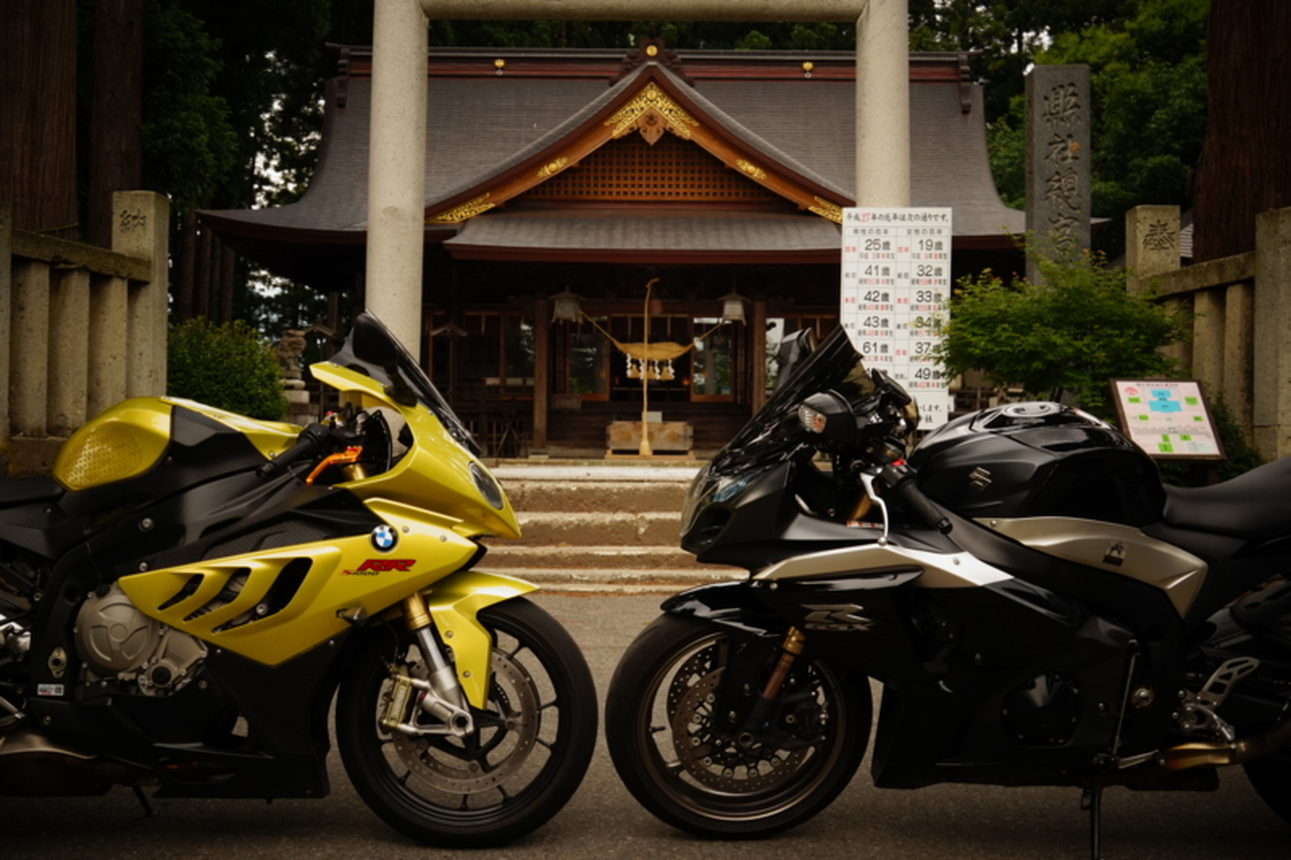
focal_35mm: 48
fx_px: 1721
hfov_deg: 41.1
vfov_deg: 28.1
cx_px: 646
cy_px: 430
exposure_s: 1/90
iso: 100
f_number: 8
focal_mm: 32
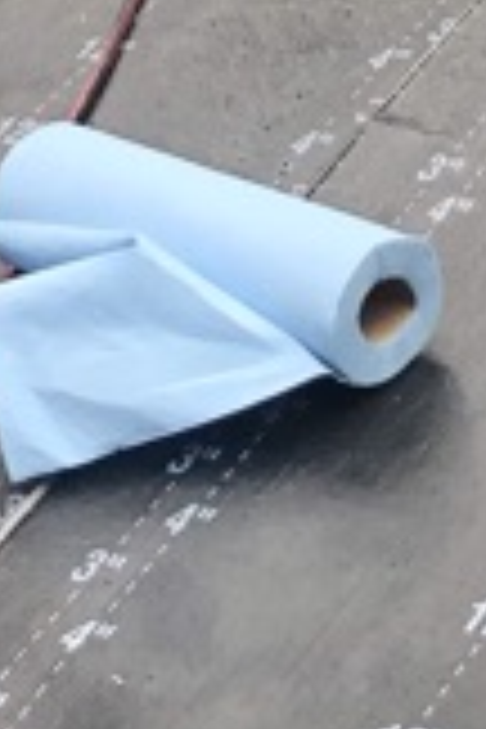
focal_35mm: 184
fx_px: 3726
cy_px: -513
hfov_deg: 7.3
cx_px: 742
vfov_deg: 10.6
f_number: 1.8
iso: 40
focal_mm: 3.99
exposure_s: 1/120
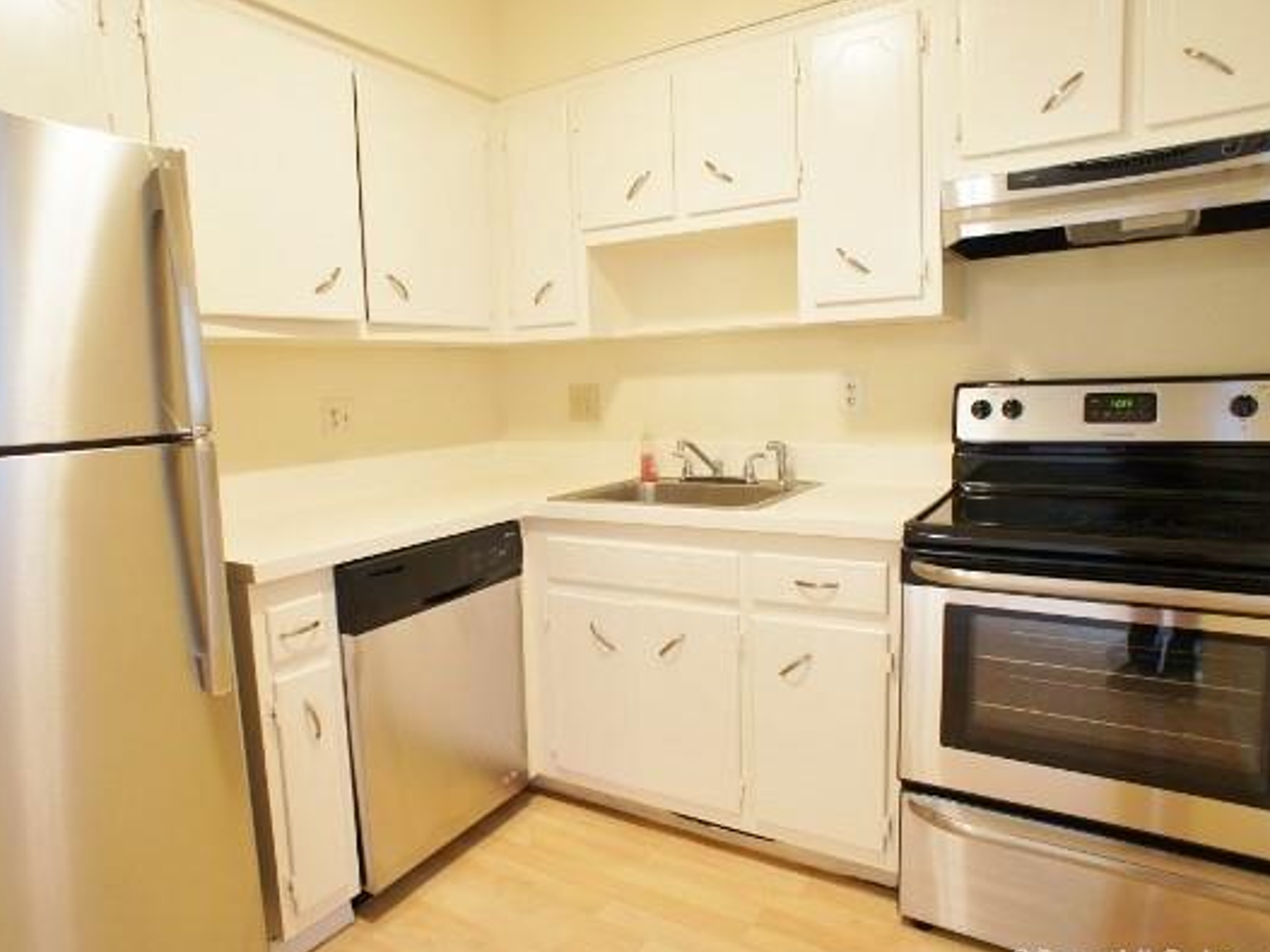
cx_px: 586
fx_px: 1027
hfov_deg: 63.4
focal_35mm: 28
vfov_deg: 49.7
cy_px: 472
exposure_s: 1/30
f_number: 3.5
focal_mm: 16
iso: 500
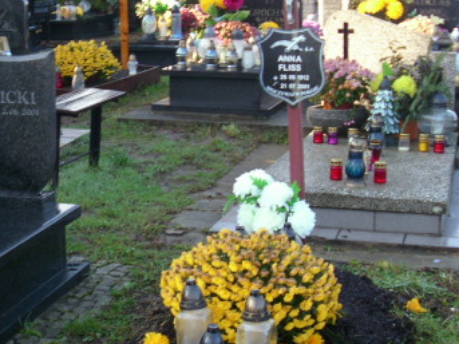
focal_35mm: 69
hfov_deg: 28.2
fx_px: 915
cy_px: 146
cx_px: 237
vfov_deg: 21.3
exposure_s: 1/161
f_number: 2.8
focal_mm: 6.2
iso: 50
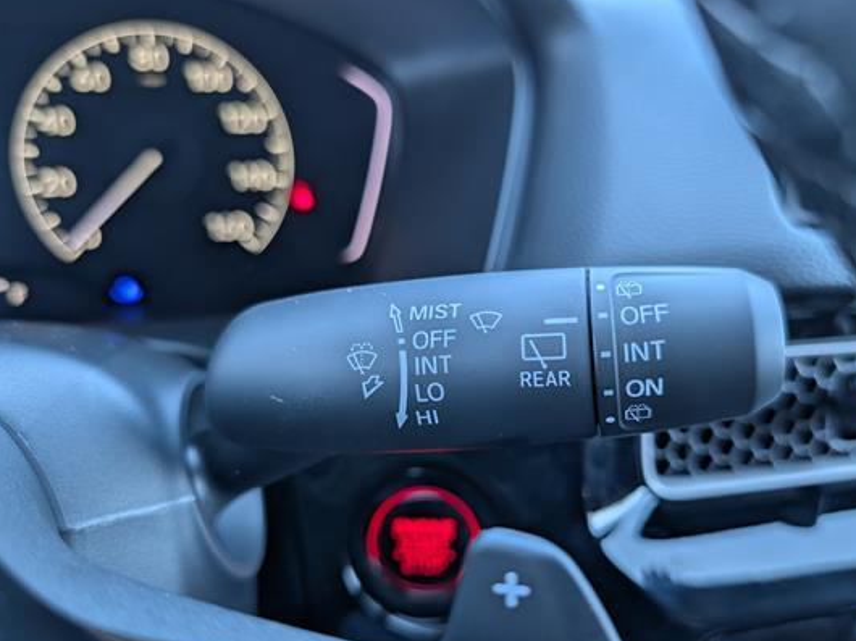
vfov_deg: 48.0
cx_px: 464
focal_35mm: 29
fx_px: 717
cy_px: 371
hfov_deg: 61.6
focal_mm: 6.9
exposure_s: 1/233
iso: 255
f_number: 1.68
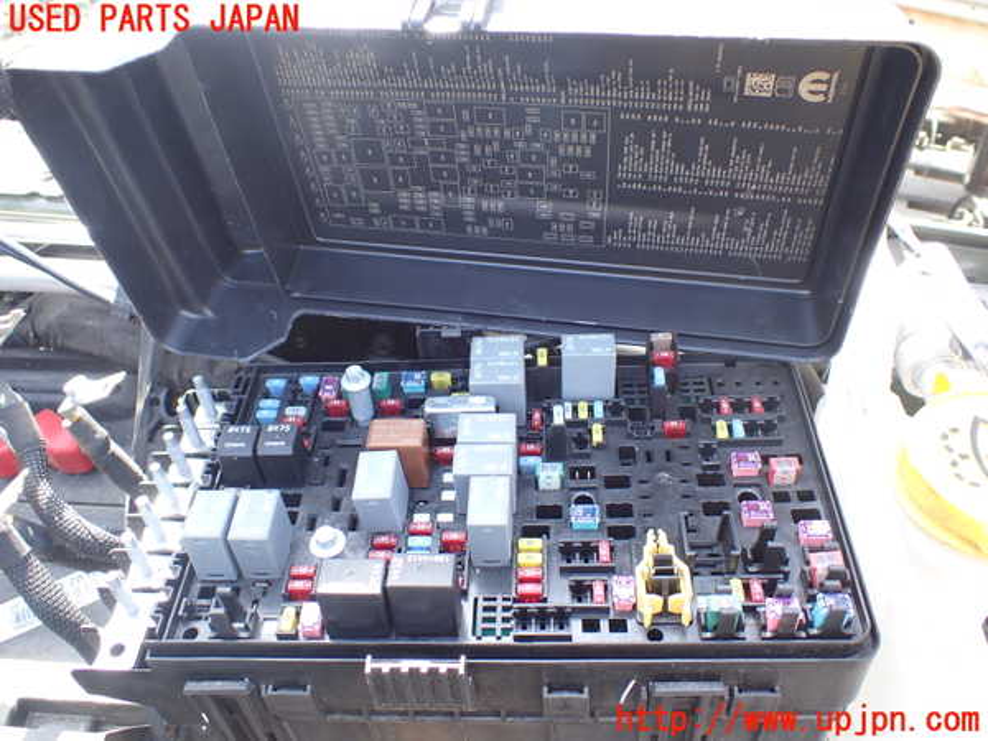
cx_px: 494
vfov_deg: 46.8
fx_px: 856
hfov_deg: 60.0
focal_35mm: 30
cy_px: 370
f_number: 2.3
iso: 160
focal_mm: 5.4
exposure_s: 1/125
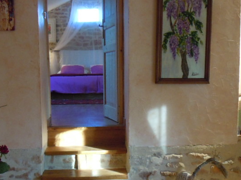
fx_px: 397
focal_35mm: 57
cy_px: 121
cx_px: 103
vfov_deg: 25.5
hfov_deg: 33.7
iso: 400
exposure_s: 1/25
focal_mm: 5.4
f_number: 3.5
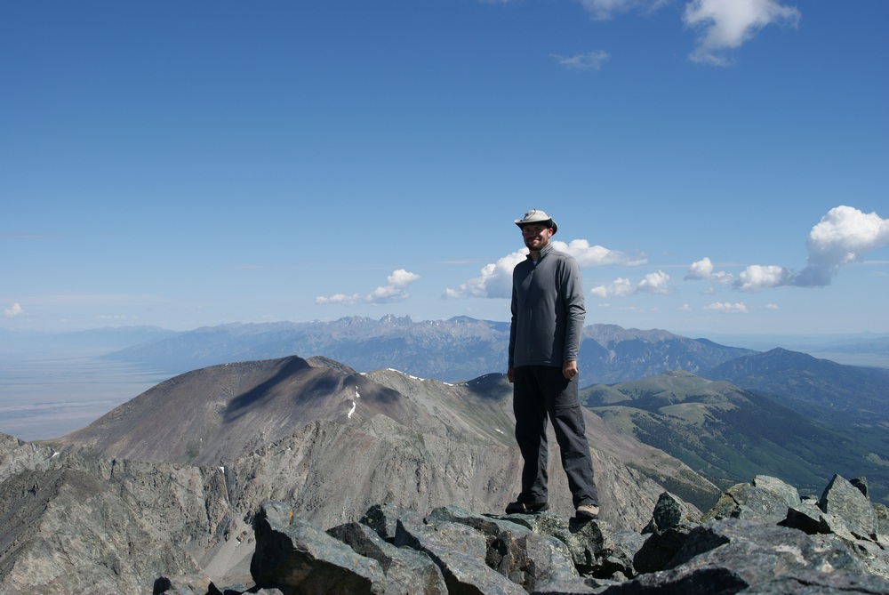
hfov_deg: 46.4
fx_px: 1038
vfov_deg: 32.0
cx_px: 444
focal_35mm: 42
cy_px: 298
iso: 100
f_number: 9
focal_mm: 28
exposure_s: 1/320
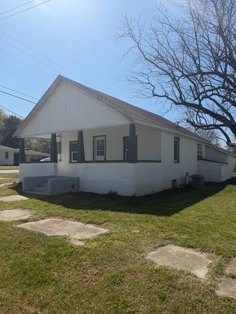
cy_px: 157
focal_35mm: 24
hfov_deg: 56.8
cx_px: 118
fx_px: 218
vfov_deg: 71.6
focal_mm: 6.76
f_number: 1.78
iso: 80
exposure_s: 1/7353
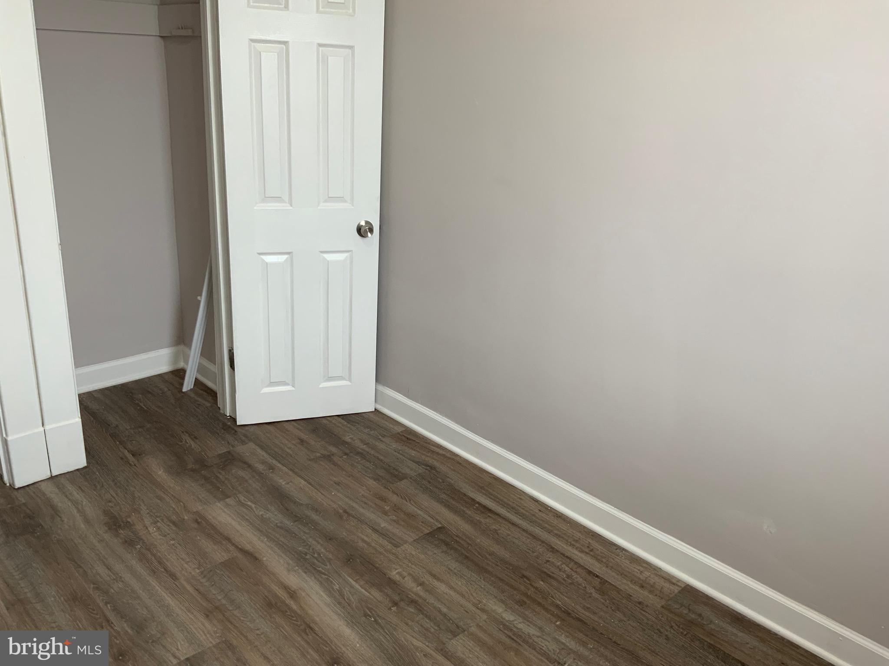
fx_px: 745
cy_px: 333
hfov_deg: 61.7
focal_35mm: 29
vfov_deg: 48.2
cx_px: 444
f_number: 1.8
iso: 40
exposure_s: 1/120
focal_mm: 3
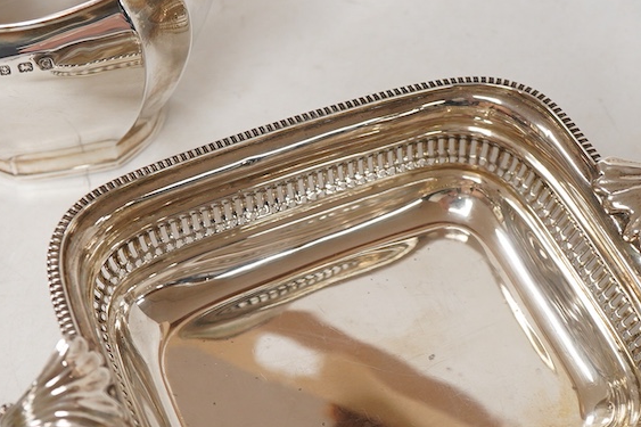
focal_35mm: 72
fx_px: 1282
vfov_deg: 18.8
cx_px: 299
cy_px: 304
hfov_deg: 28.1
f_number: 8
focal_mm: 30
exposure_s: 1/125
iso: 1250
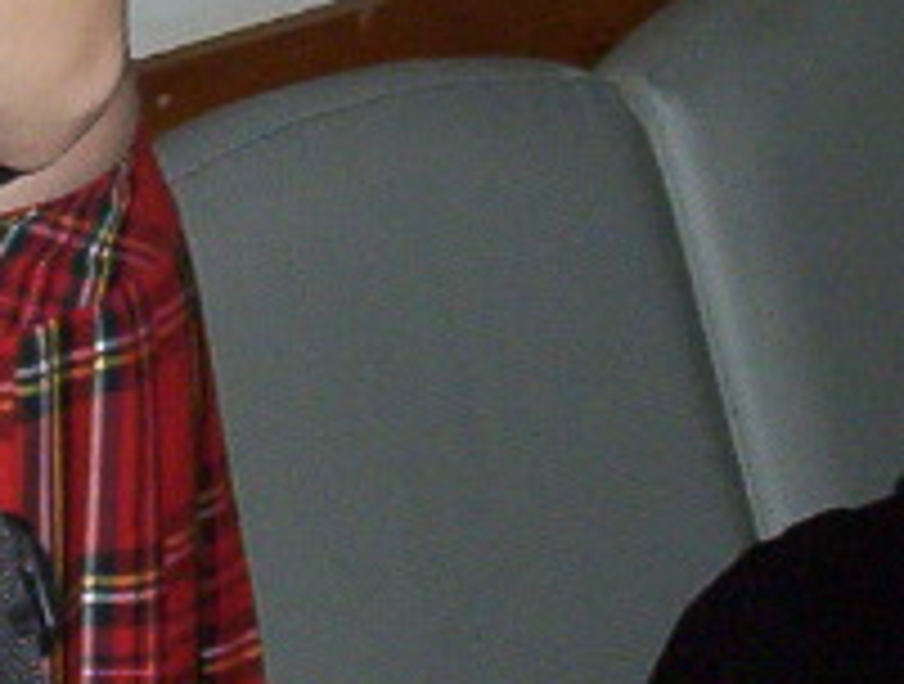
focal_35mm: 197
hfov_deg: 10.0
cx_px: 128
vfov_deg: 7.6
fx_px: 5160
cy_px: 200
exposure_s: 1/30
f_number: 4.5
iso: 140
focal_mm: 6
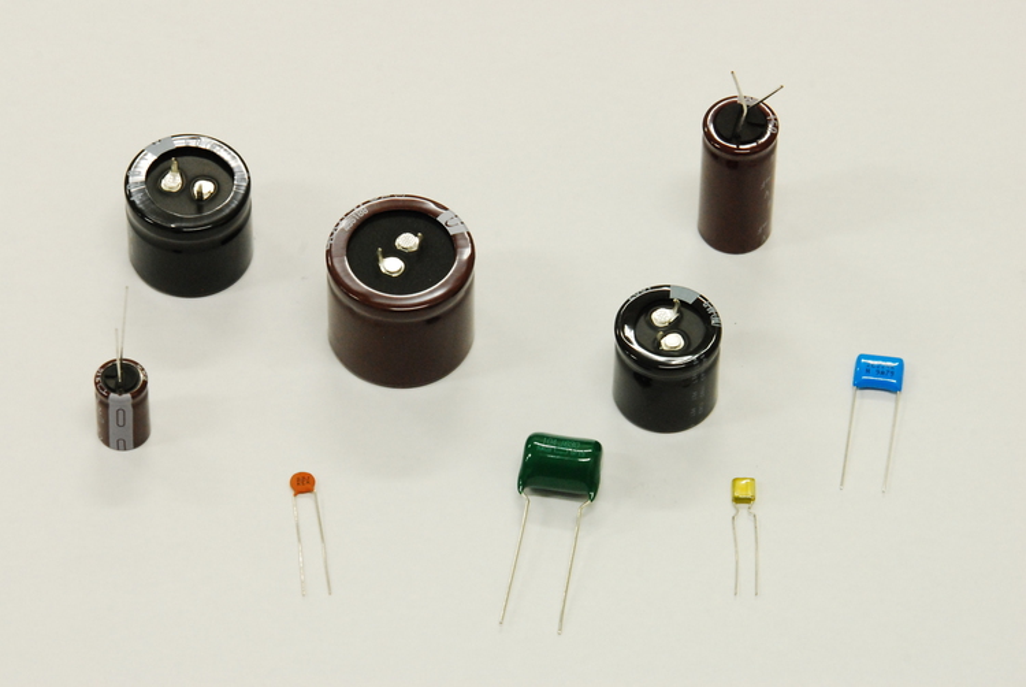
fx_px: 6634
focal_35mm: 232
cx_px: 513
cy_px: 344
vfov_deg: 5.9
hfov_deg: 8.8
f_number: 14
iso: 1250
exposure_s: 1/13
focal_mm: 155
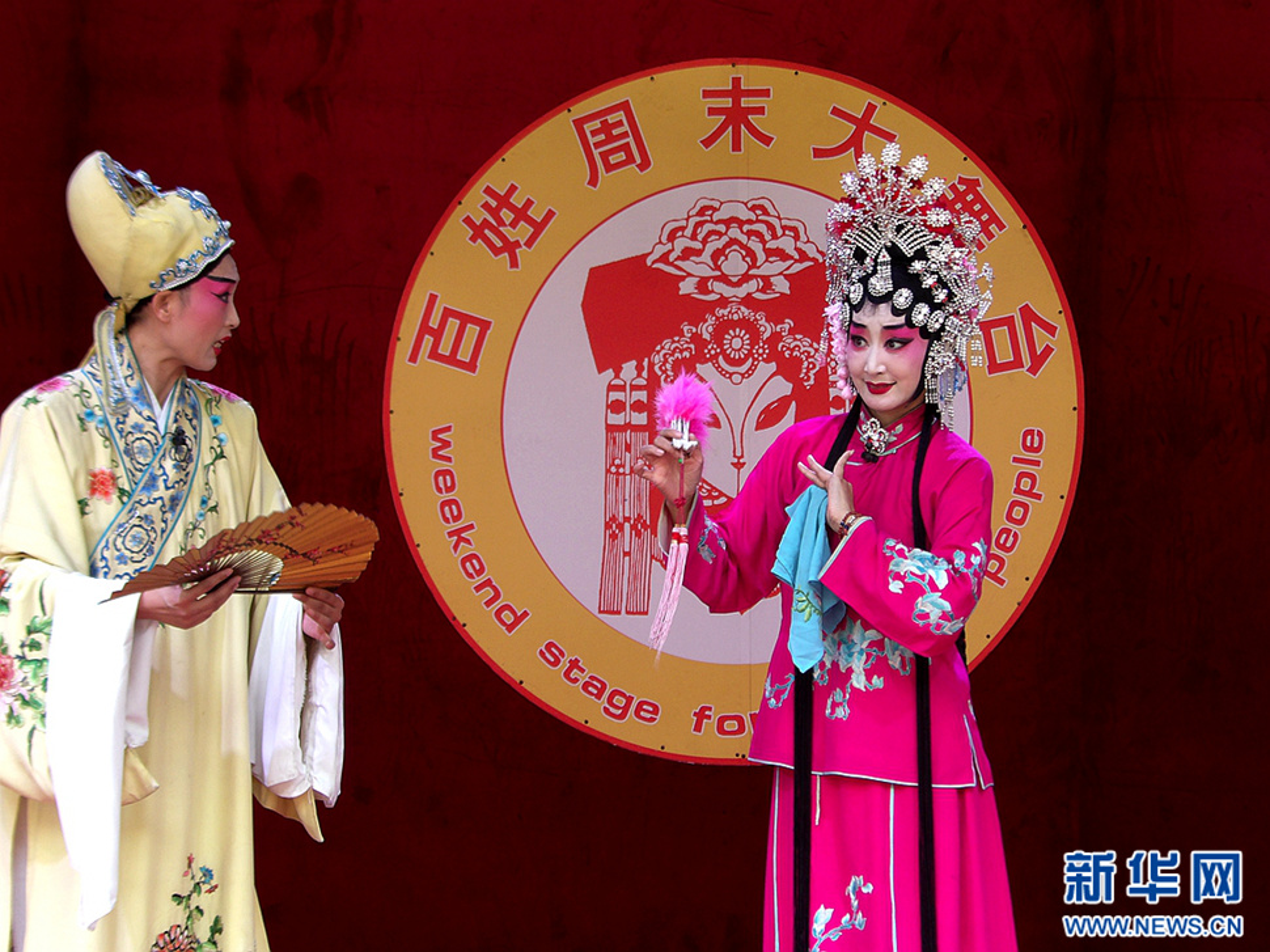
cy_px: 476
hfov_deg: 17.7
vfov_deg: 13.3
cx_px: 635
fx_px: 4071
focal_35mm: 111
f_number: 4.8
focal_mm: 19.9
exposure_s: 1/30
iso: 104
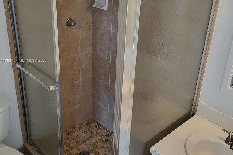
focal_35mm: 37
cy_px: 61
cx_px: 117
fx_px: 239
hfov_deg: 51.9
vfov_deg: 35.8
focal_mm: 5.4
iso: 200
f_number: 1.8
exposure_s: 1/60
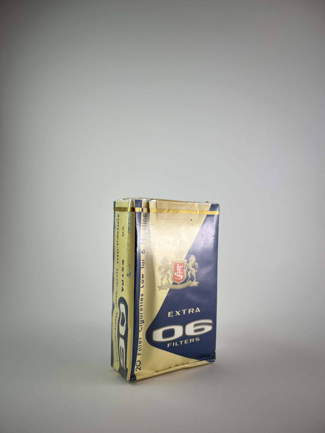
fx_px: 325
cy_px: 216
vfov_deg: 67.3
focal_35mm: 26
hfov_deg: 53.1
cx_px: 162
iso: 50
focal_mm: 5.1
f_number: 1.6
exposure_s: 1/459
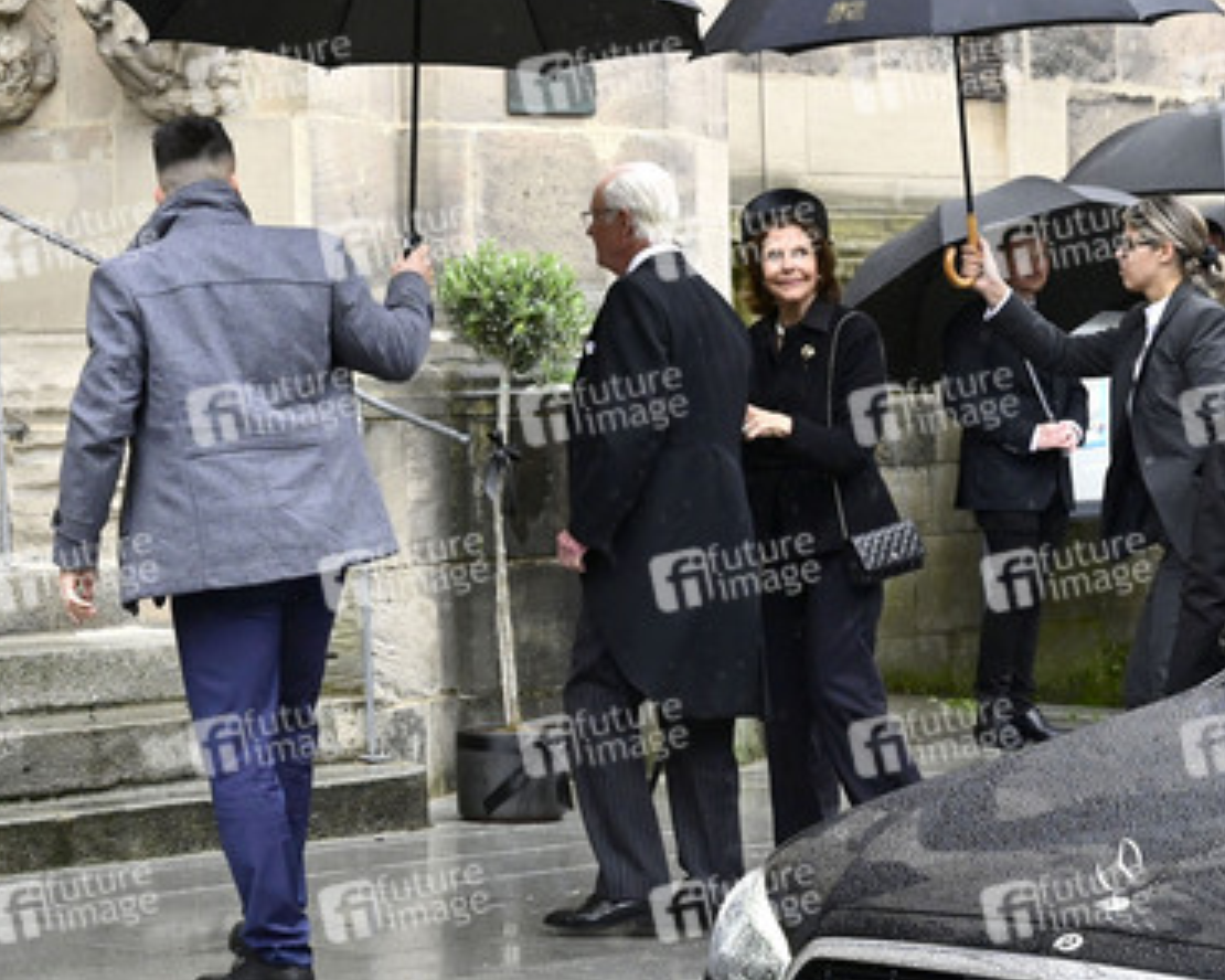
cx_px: 647
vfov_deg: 19.2
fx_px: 2900
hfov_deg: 23.8
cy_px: 490
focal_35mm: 80
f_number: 10
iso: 3200
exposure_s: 1/640
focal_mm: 70
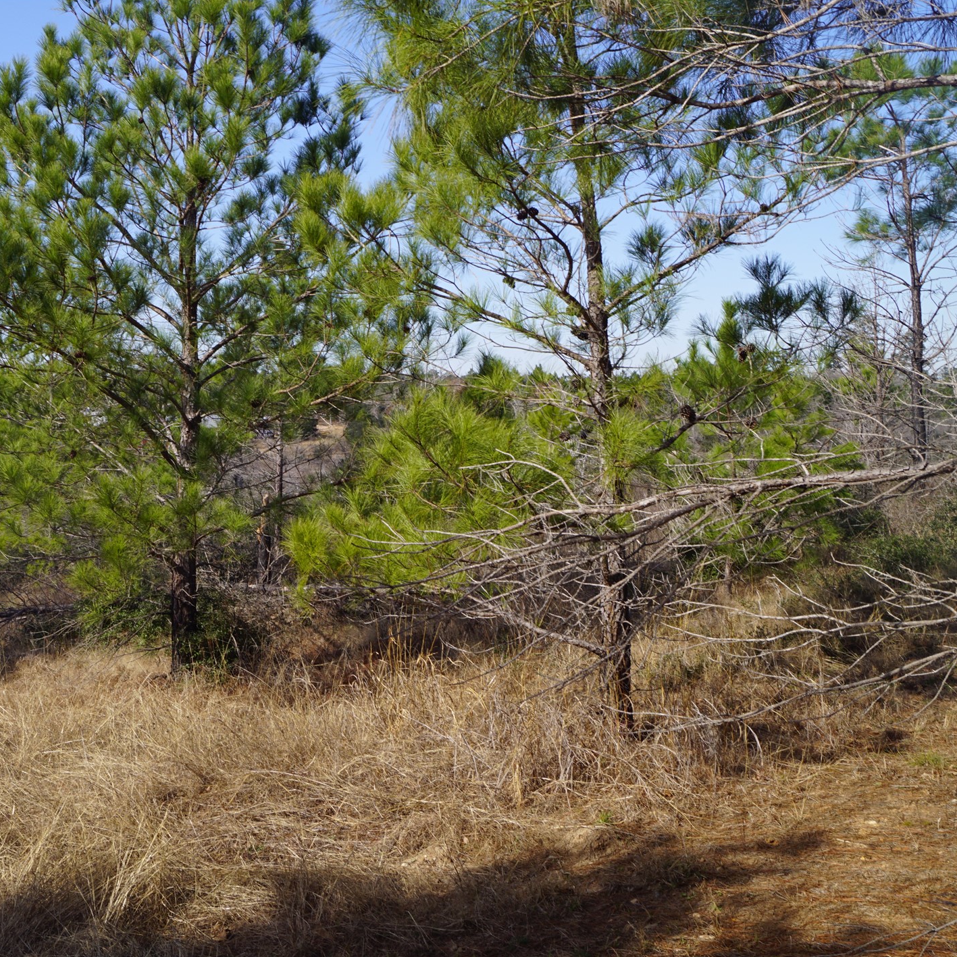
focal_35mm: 43
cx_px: 277
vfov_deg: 39.2
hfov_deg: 38.5
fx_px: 1345
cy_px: 485
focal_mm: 22
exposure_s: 1/80
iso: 100
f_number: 11
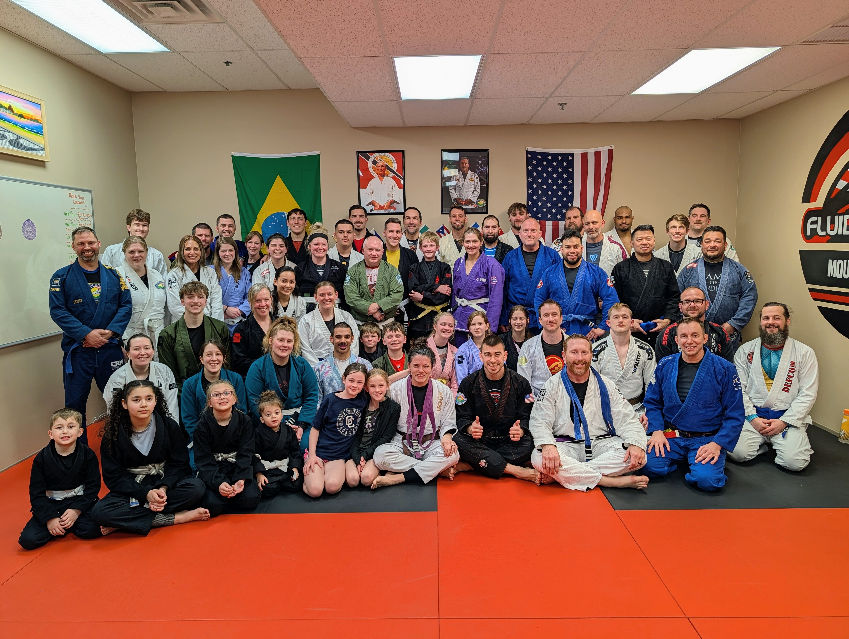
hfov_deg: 71.5
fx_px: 589
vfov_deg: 56.9
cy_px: 320
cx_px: 424
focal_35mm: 24
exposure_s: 1/30
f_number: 1.68
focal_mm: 6.9
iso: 20
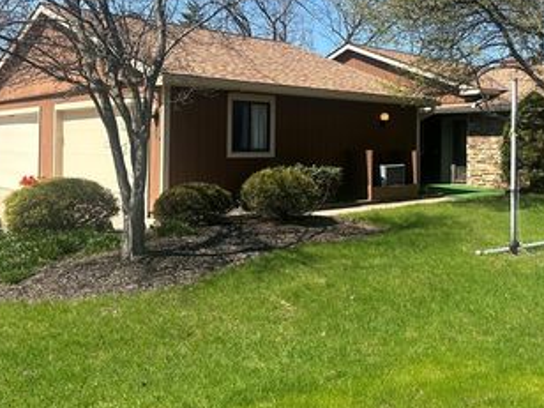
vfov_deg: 36.4
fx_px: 613
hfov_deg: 46.0
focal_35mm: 39
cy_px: 135
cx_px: 413
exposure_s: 1/2299
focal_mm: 6.86
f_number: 1.78
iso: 80
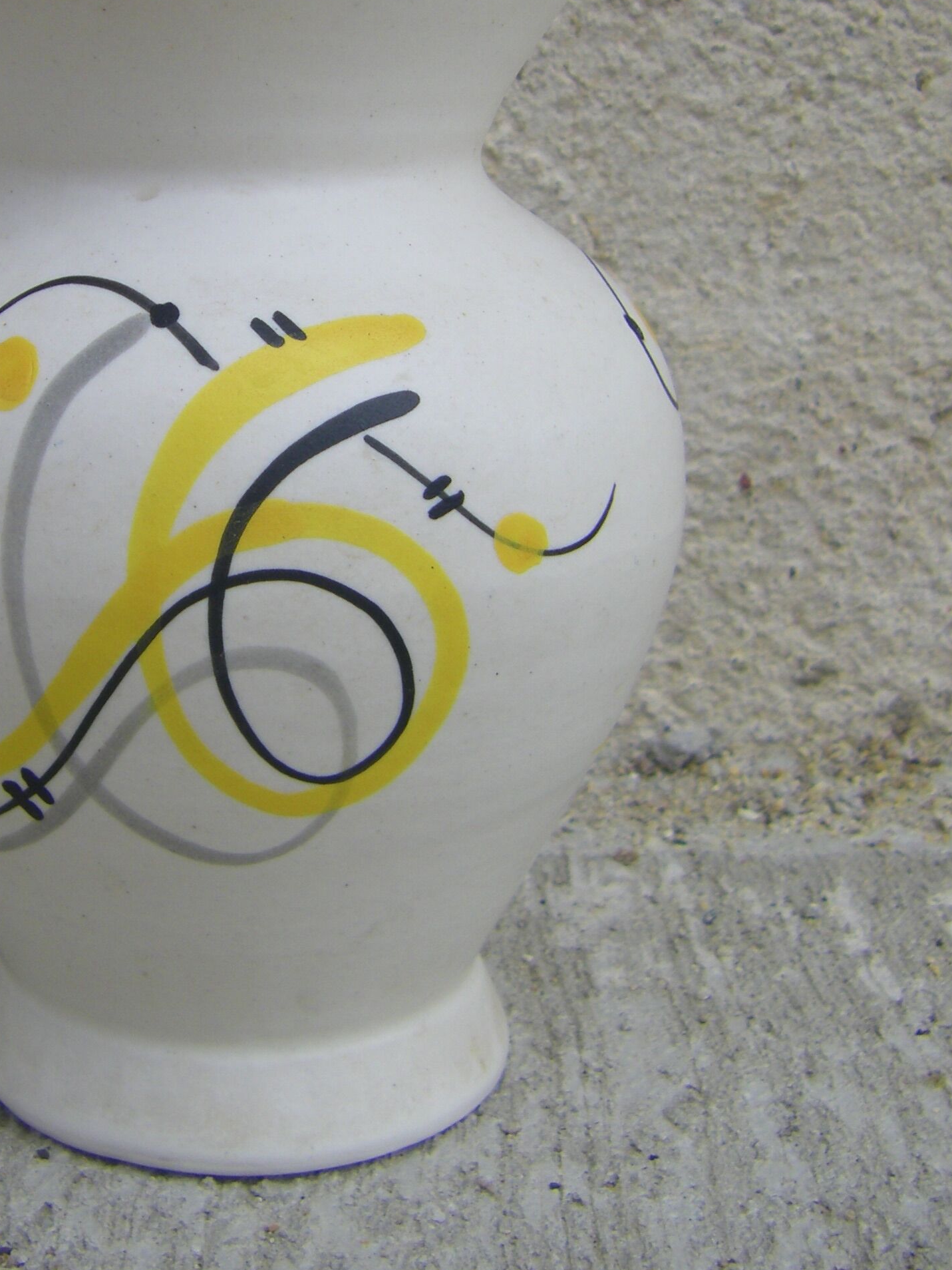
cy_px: 481
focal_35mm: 65
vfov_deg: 29.7
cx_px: 241
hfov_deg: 22.4
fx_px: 2383
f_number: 7
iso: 64
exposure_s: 1/160
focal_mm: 6.3
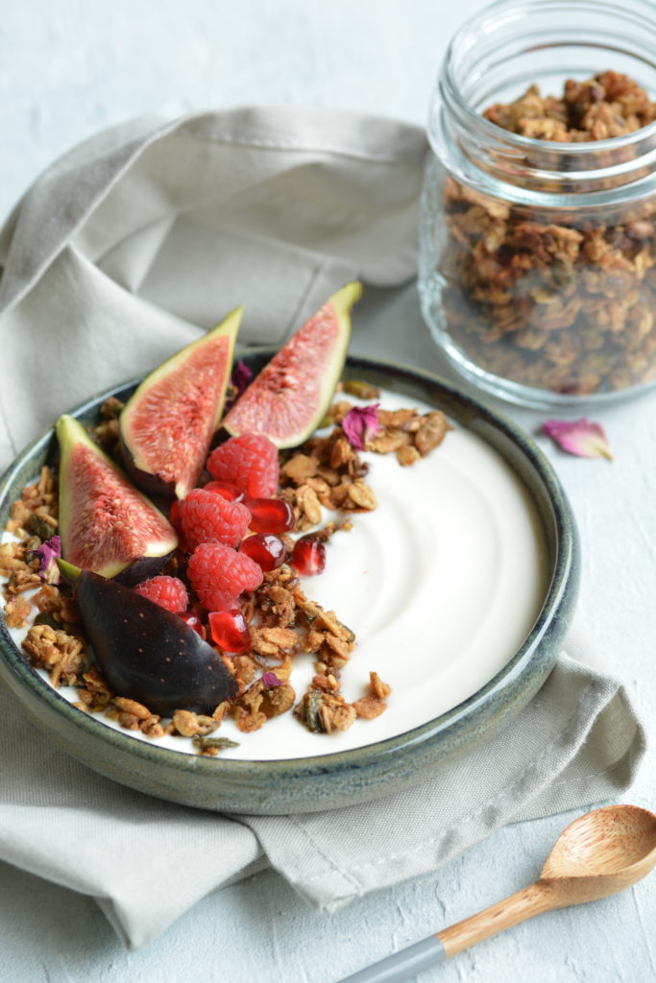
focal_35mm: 158
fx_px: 4303
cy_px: 492
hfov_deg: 8.7
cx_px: 328
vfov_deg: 13.0
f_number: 5.6
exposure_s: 1/25
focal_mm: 105
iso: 200
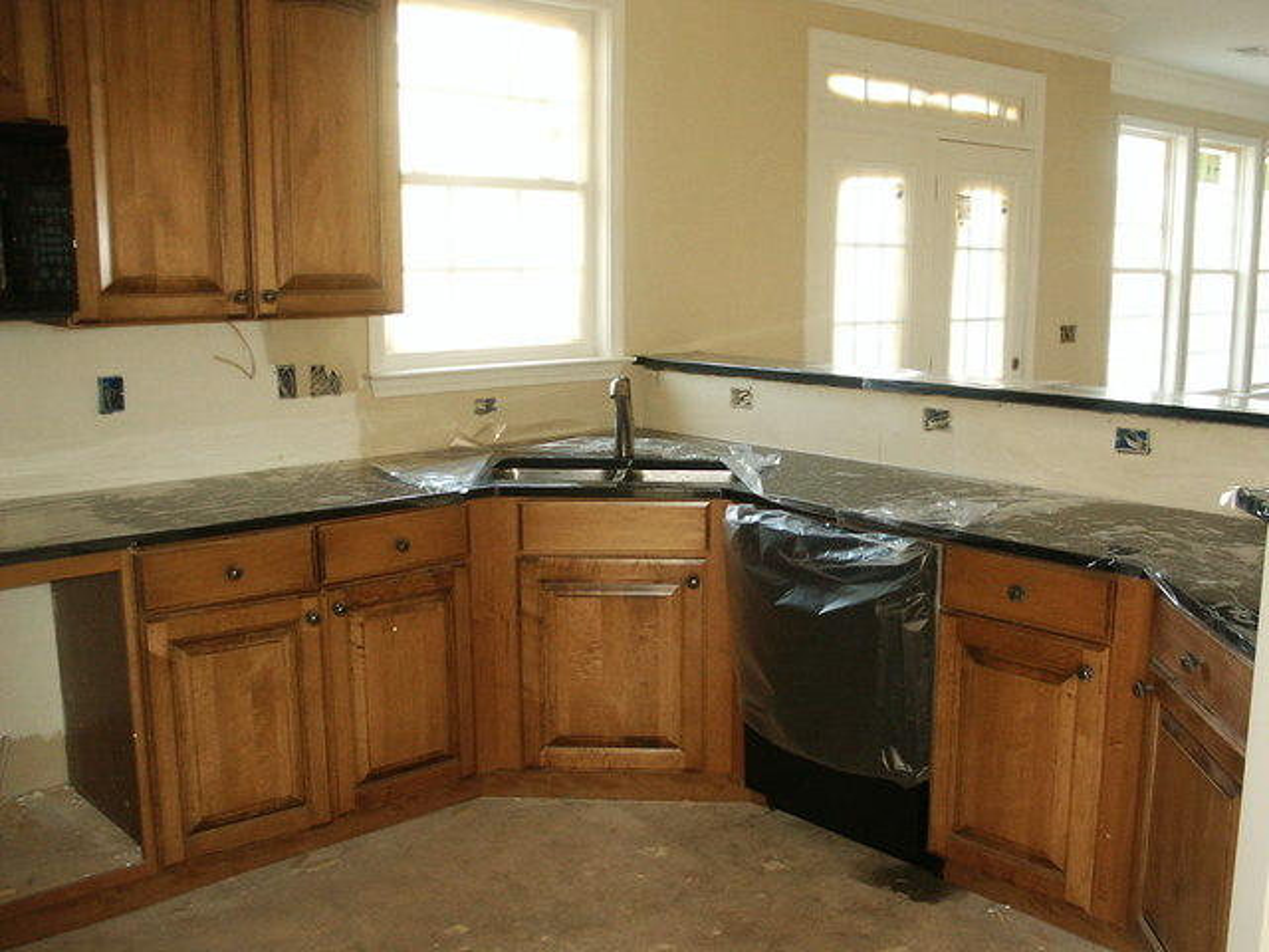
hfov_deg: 52.6
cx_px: 634
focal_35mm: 35
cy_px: 476
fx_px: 1283
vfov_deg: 40.7
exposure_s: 1/45
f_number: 3
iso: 200
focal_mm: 7.18
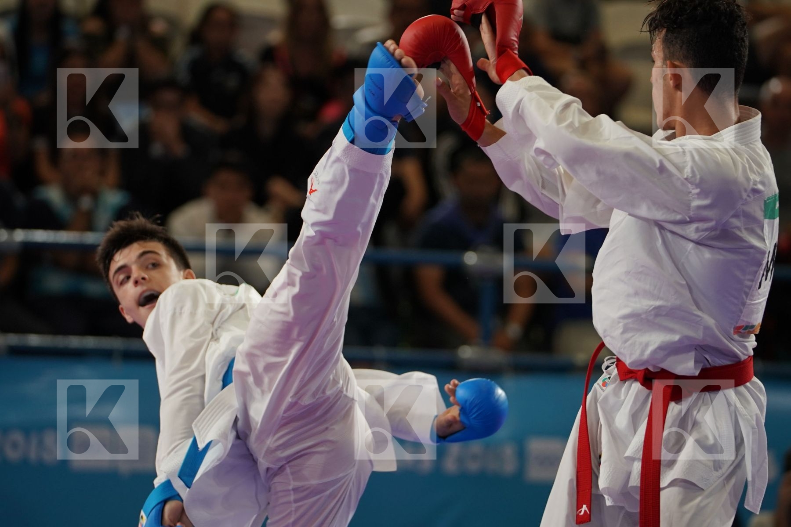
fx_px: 5690
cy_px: 264
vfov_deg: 5.3
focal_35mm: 259
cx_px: 396
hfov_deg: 8.0
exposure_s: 1/1000
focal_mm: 173
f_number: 2.8
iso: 800
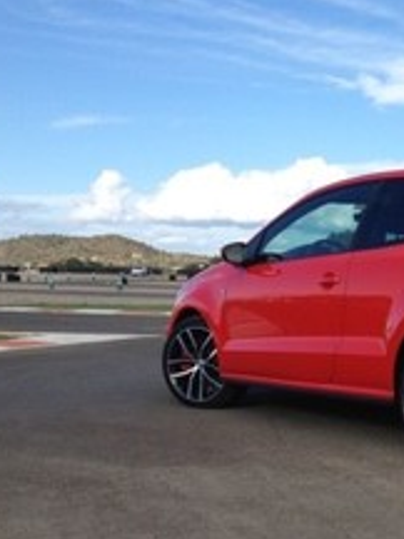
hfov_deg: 19.3
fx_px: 1136
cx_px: 449
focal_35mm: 73
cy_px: 332
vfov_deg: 26.6
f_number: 2.4
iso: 50
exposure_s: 1/1255
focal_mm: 4.28
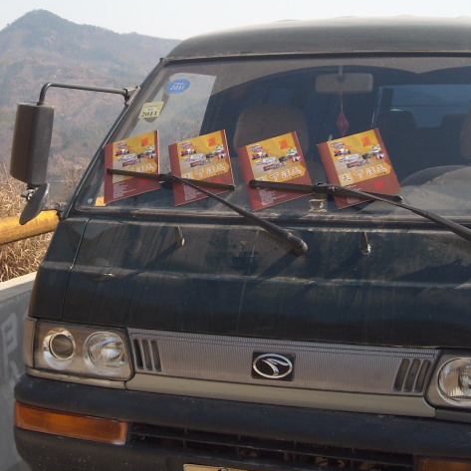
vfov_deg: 25.7
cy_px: 209
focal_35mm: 67
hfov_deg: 25.6
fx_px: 1031
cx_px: 175
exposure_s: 1/201
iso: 64
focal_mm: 5.7
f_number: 5.6
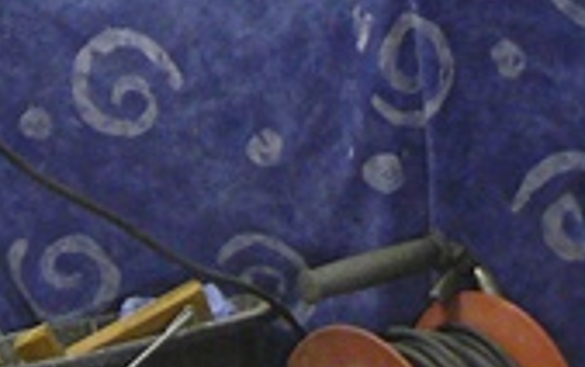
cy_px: -592
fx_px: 2761
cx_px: -235
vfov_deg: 7.1
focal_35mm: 173
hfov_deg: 11.7
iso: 200
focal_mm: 6
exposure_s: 1/6
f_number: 2.8
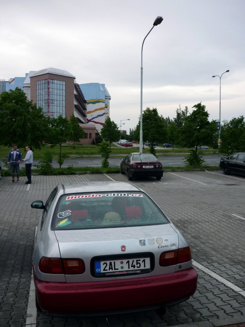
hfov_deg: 42.9
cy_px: 164
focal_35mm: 33
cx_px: 122
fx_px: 311
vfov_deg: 55.4
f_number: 2.8
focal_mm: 5.5
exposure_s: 1/30
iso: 200
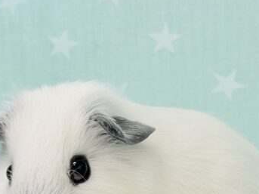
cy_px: 161
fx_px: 726
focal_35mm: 97
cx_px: 159
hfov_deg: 20.2
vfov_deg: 15.1
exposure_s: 1/50
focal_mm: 5.96
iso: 50
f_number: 1.6
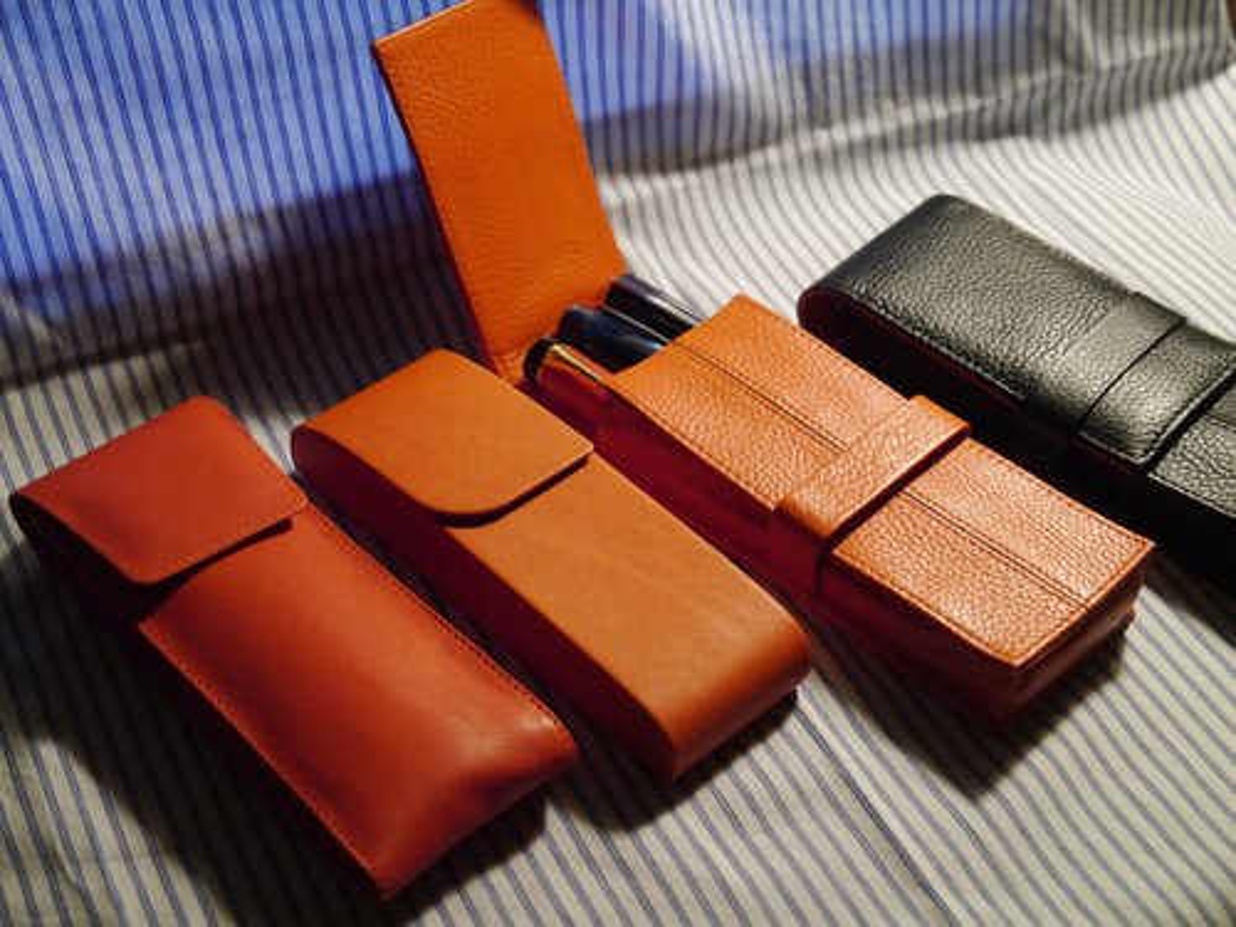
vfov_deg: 25.2
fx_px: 2071
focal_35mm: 58
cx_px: 618
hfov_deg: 33.2
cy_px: 464
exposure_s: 1/50
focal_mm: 29
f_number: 4.9
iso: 1600
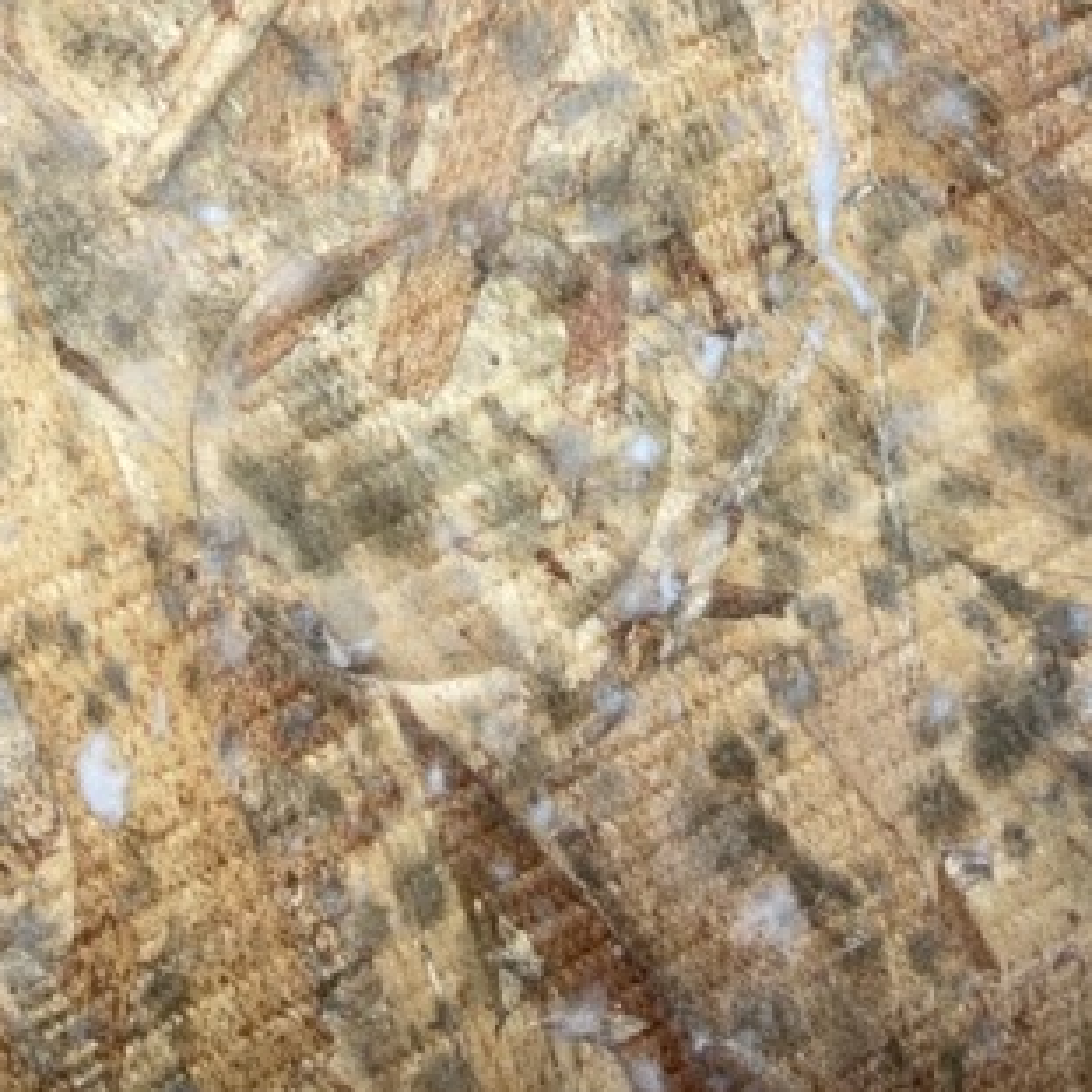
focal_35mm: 51
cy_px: 386
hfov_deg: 33.4
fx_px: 1820
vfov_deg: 33.2
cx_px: 593
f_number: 1.8
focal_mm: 3.99
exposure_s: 1/11
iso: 32
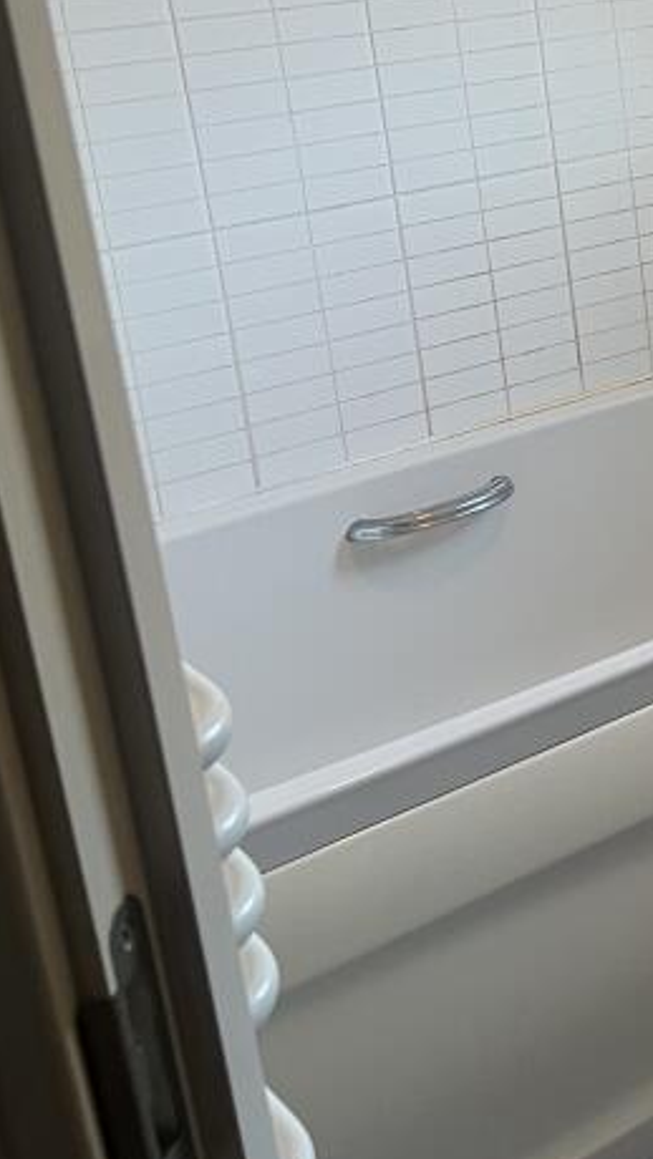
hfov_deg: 15.5
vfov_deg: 32.9
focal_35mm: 63
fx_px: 1938
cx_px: 1281
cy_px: 350
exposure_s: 1/50
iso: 100
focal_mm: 5.7
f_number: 1.5
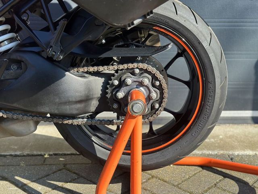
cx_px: 129
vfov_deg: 30.3
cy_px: 97
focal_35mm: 48
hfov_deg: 39.7
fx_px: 358
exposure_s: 1/980
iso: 80
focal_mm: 6.86
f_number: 1.78
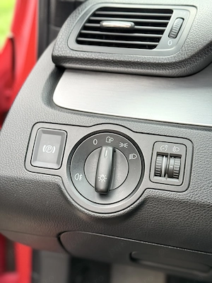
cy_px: 142
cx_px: 106
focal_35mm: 48
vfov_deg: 39.7
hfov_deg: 30.3
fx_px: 392
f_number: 1.78
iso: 100
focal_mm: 6.76
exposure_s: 1/242
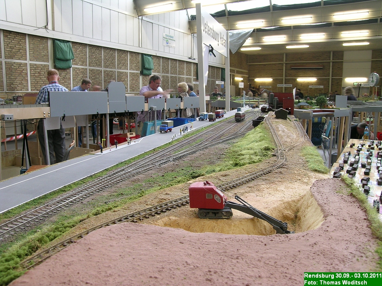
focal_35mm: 58
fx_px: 640
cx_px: 191
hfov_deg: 33.2
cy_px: 143
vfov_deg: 25.2
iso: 50
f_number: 5.6
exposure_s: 1/5
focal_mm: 5.8
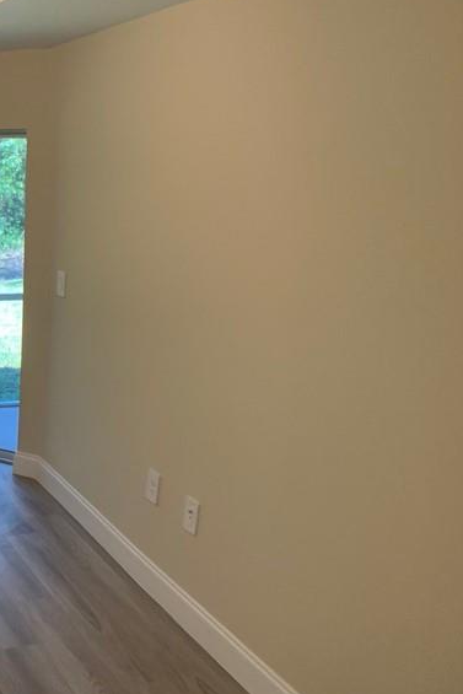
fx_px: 945
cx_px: -125
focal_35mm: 49
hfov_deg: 24.4
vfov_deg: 39.9
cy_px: 240
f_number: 1.8
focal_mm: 4.25
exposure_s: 1/60
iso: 80
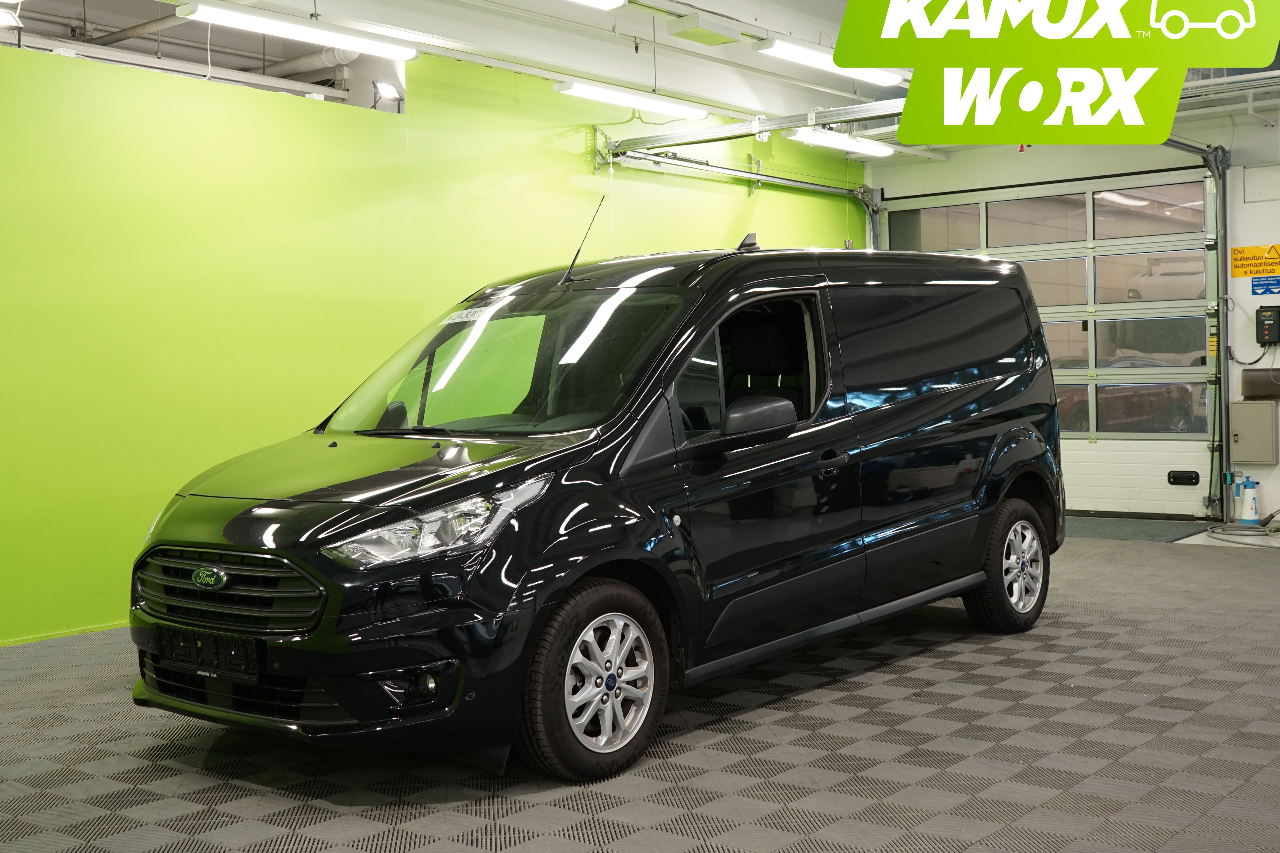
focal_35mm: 40
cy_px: 400
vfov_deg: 33.4
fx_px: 1422
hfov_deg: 48.4
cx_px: 615
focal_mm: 34
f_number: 7.1
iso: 500
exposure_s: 1/25
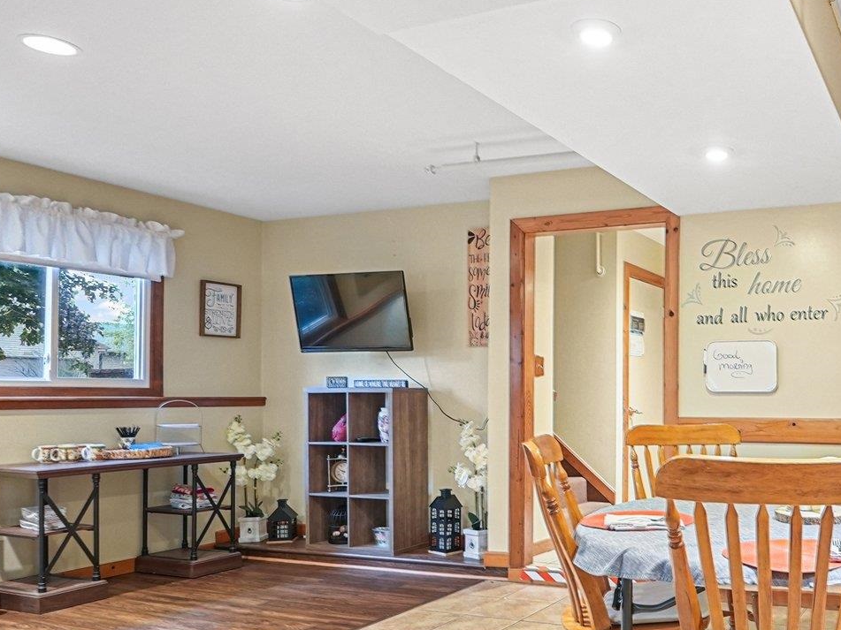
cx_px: 737
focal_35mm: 29
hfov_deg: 54.7
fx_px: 704
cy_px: 364
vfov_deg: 48.0
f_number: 3.2
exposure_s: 1/50
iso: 2500
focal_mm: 14
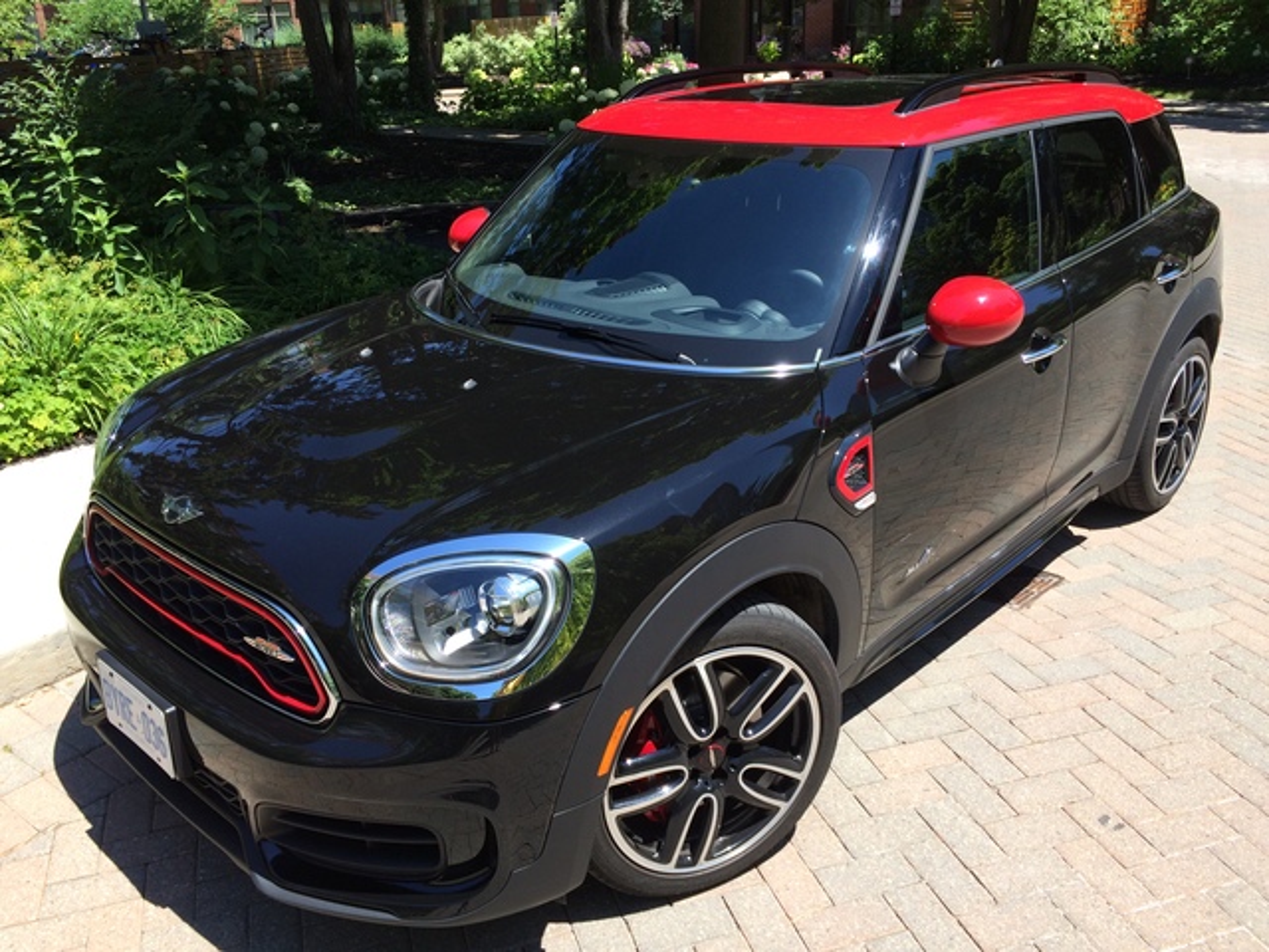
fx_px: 1063
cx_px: 634
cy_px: 476
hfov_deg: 61.7
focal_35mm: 29
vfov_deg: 48.2
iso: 32
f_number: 2.2
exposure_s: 1/855
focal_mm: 4.15
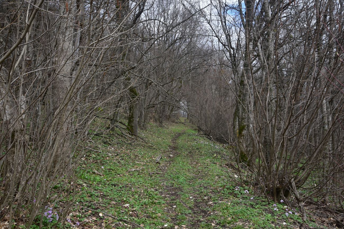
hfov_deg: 58.7
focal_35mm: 32
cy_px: 114
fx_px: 306
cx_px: 172
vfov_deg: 41.1
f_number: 13
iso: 250
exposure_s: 1/125
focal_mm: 32
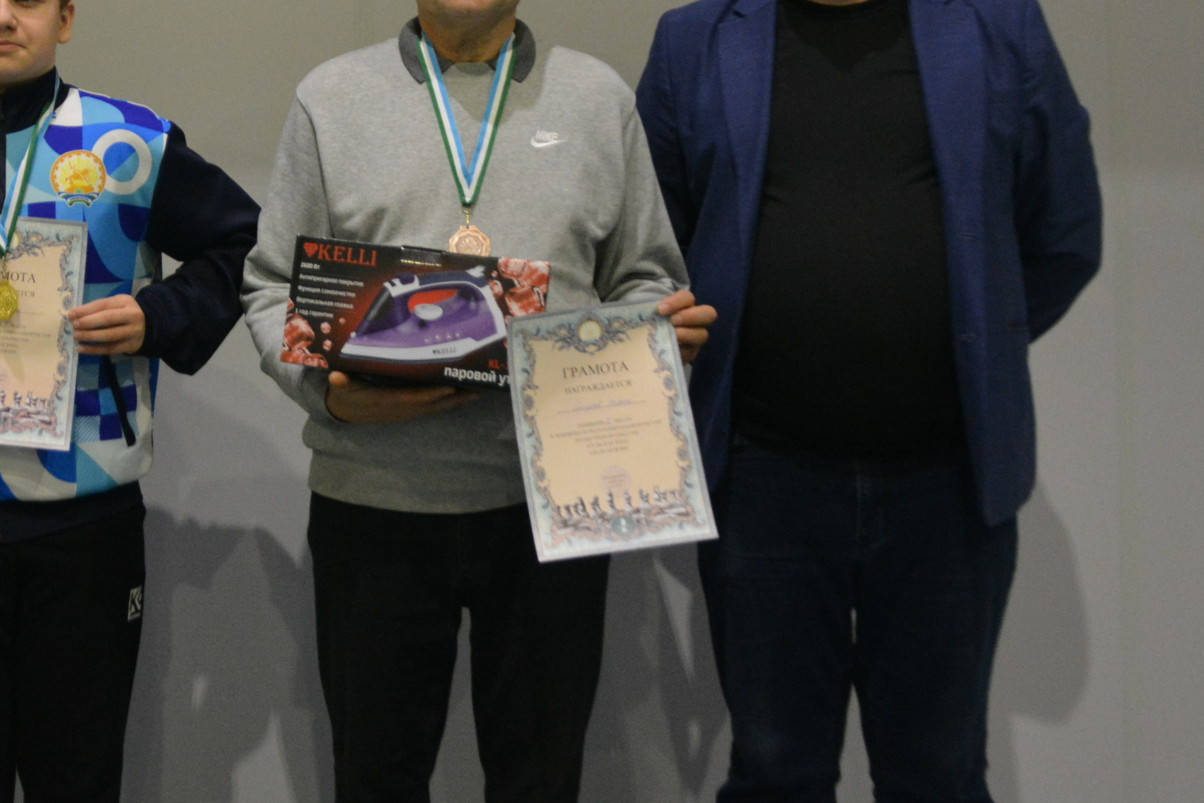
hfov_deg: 28.7
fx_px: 2243
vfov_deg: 19.9
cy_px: 59
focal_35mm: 67
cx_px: 82
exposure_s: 1/40
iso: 1600
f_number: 3.8
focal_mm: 21
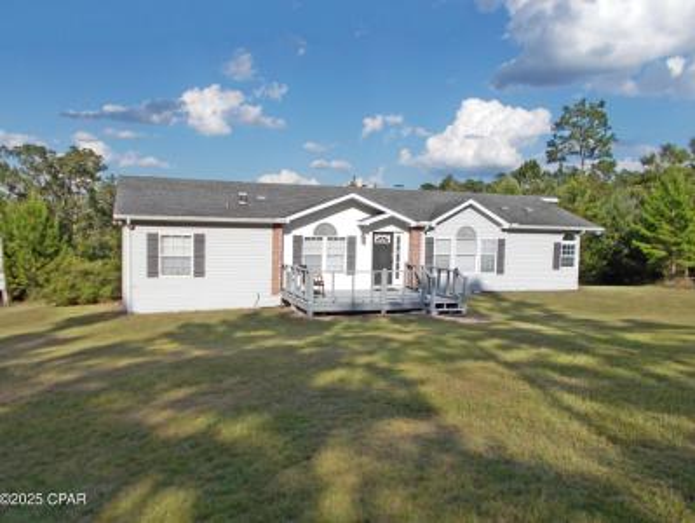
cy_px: 262
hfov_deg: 67.3
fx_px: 522
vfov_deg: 53.1
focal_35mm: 26
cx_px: 348
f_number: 8
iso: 80
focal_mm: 4.6
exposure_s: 1/250
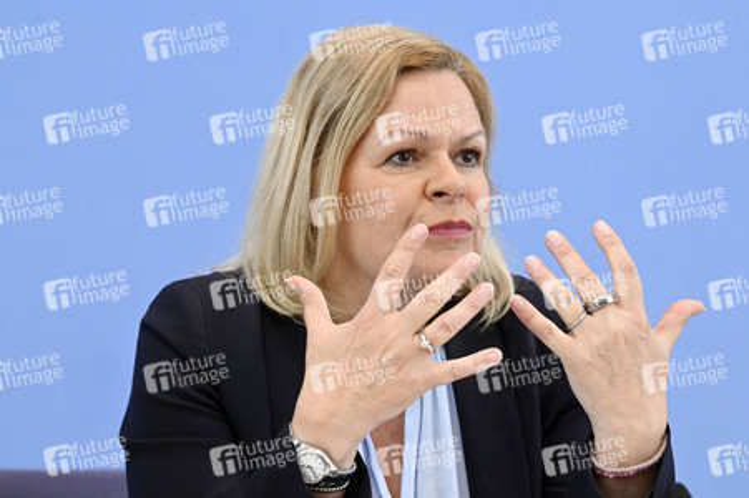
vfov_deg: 10.5
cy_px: 249
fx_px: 2703
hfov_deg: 15.8
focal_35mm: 130
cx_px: 374
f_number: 5.6
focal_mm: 130
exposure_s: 1/800
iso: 3200
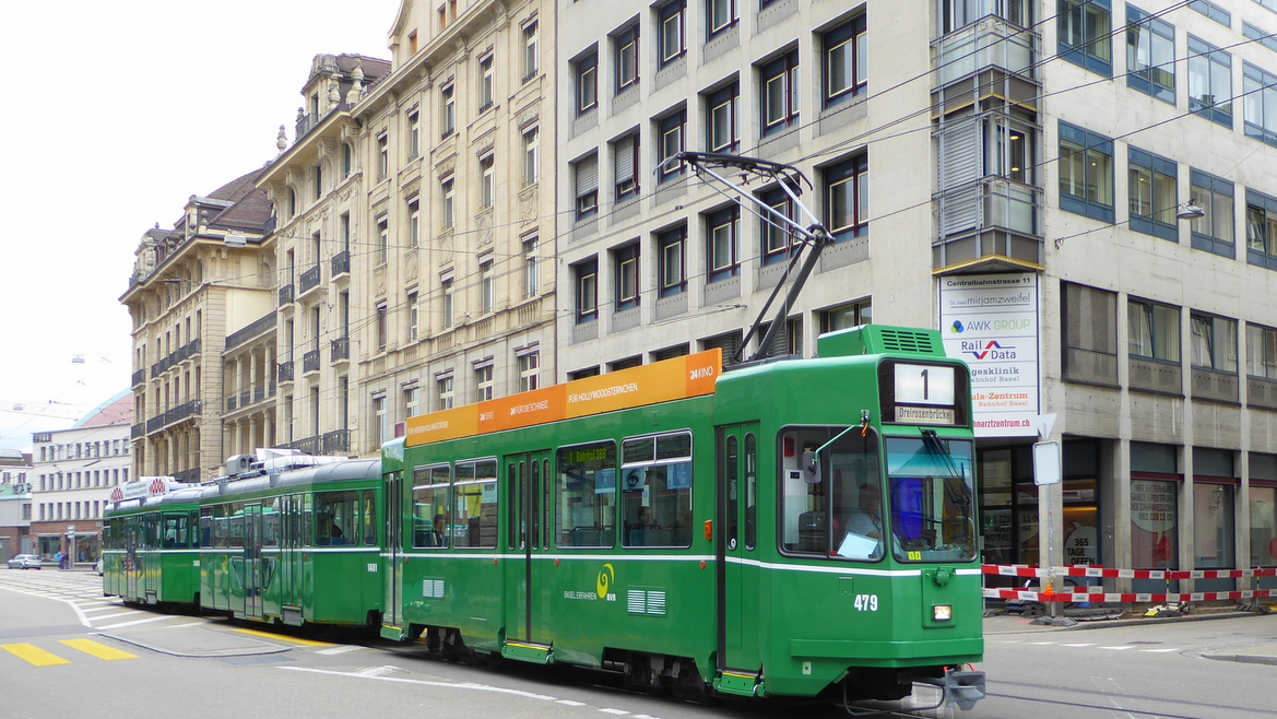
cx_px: 645
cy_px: 489
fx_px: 1287
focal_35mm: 38
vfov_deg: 30.9
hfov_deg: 52.8
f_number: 3.6
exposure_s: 1/250
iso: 80
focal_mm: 5.8
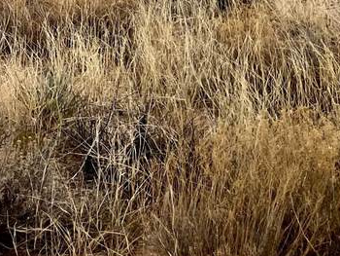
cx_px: -160
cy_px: -140
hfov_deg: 18.4
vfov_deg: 14.4
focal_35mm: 95
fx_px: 934
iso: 50
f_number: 1.5
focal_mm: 5.7
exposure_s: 1/8696
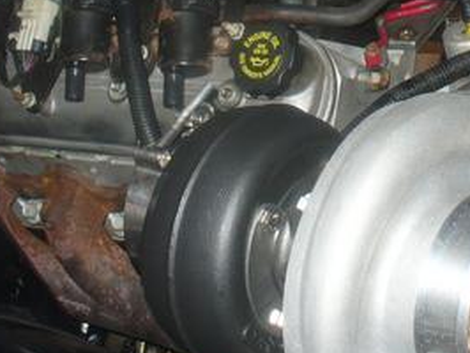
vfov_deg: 16.5
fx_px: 1209
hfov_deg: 21.9
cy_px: 62
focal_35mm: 89
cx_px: 316
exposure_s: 1/30
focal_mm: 6.1
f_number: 2.8
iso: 100
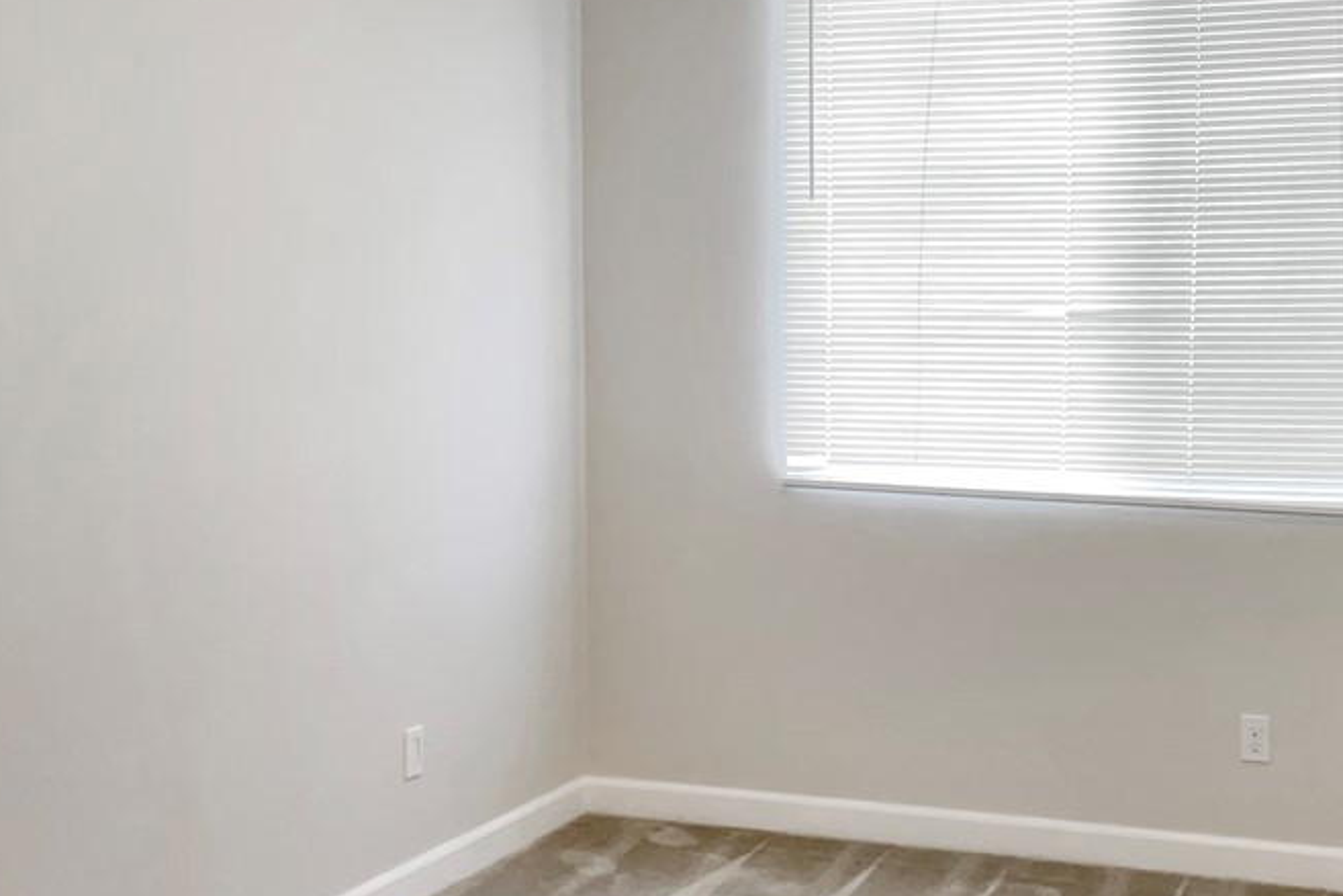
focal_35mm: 47
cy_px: 657
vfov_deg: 28.3
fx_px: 1753
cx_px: 918
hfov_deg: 41.3
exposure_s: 1/60
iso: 50
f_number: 1.8
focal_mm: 3
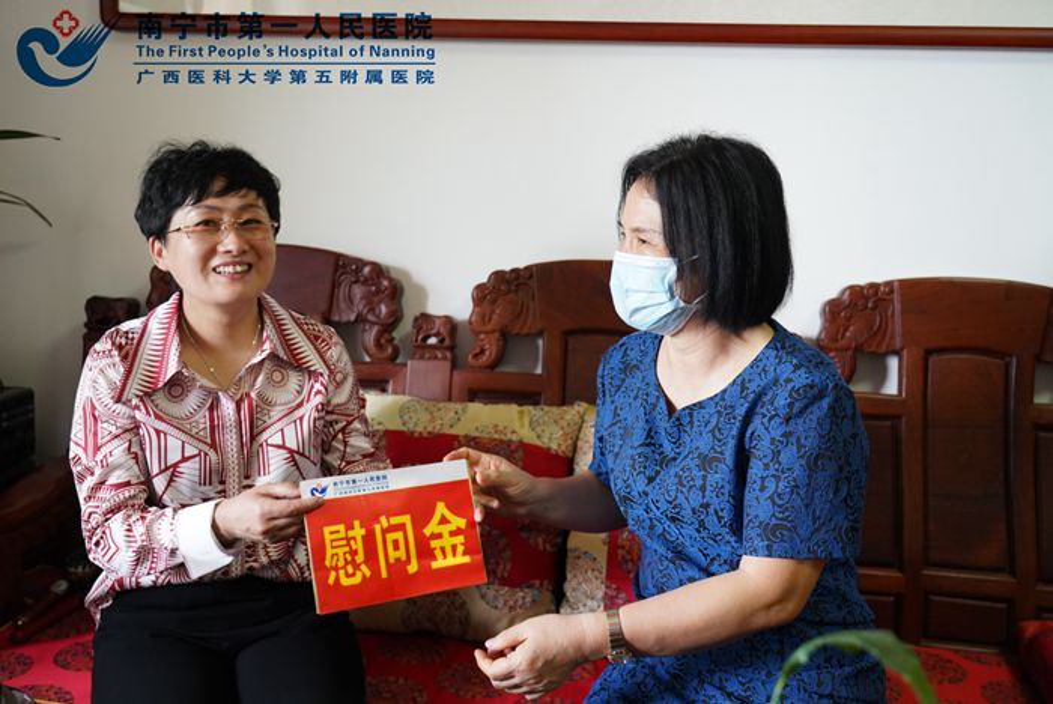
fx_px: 995
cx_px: 526
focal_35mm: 34
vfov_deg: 39.0
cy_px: 352
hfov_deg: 55.8
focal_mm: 34
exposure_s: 1/320
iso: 4000
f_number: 4
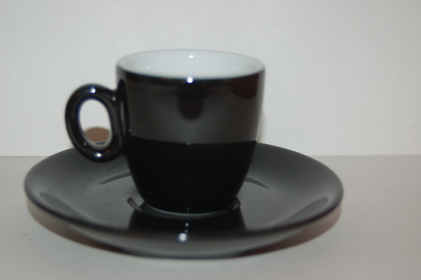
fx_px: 911
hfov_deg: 26.0
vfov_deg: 17.5
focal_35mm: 78
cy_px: 140
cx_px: 210
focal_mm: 52
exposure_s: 1/60
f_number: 4.8
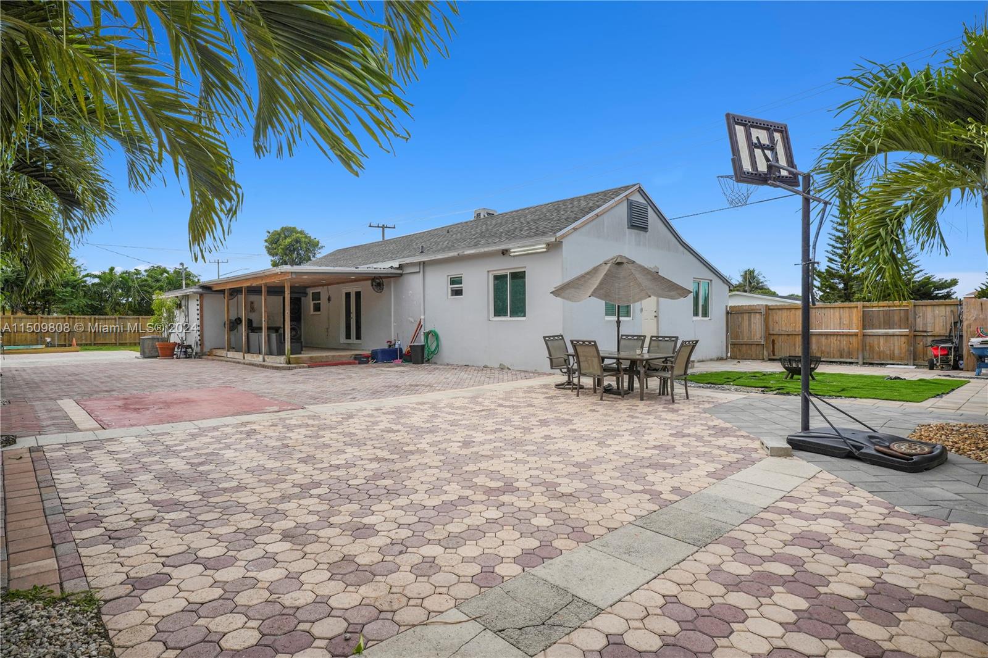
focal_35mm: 20
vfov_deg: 61.9
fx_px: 549
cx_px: 494
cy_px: 329
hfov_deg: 84.0
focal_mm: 20
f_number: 6.3
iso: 250
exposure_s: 1/1600
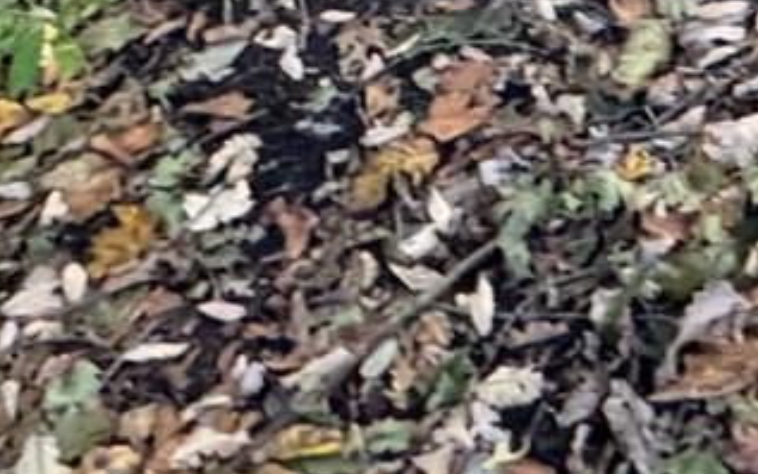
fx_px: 1983
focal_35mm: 96
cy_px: -1140
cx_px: 684
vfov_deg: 9.2
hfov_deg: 21.2
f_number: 2.2
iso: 160
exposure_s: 1/99
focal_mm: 2.22
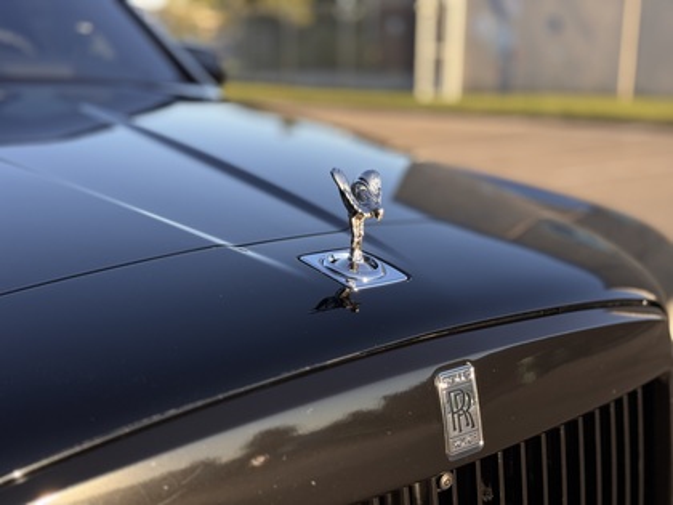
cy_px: 252
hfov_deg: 39.7
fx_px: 933
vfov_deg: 30.3
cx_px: 336
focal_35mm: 48
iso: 64
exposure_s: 1/1681
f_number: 1.78
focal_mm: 6.76
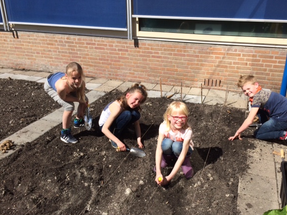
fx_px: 265
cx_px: 155
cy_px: 109
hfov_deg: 56.7
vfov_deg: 44.2
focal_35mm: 32
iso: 32
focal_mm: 4.15
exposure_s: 1/2415
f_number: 2.2
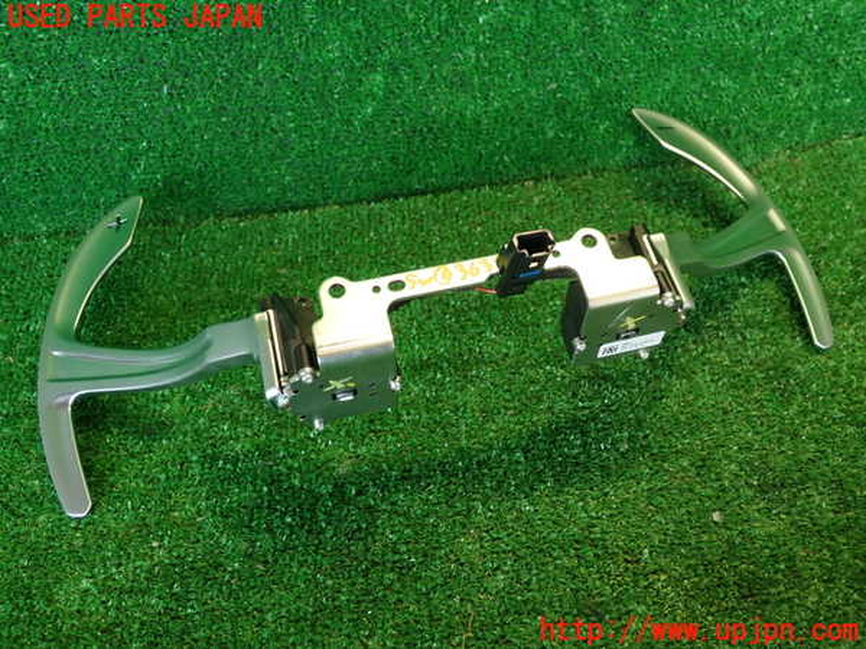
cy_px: 324
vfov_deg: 44.2
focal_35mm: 32
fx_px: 801
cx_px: 433
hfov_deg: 56.8
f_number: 2.4
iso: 200
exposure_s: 1/40
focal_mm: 5.79
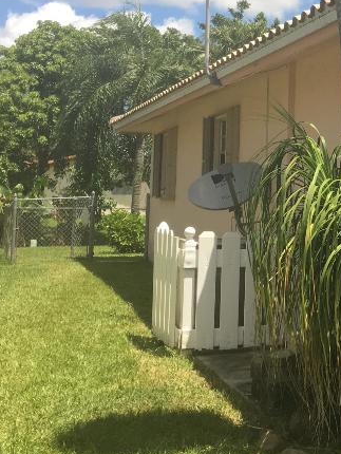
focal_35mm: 69
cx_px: 455
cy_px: 138
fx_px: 905
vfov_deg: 27.9
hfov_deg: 19.5
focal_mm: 4.15
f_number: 2.2
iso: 40
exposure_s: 1/1479
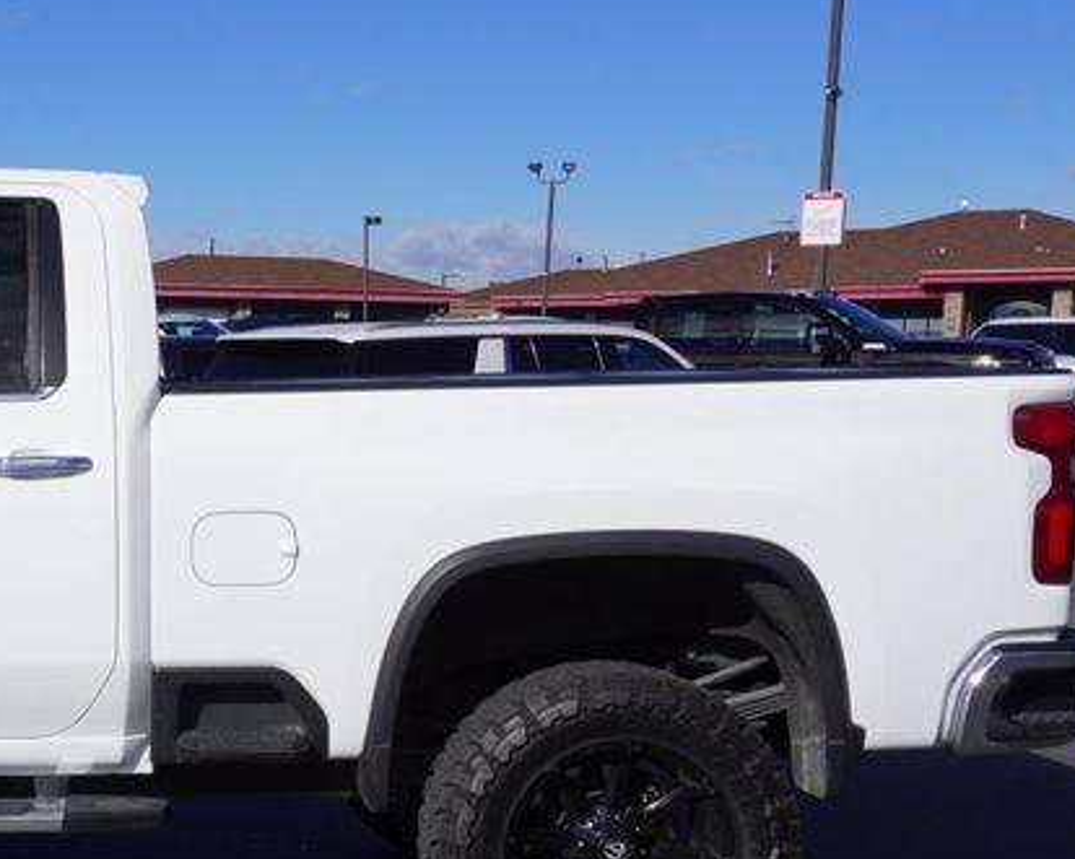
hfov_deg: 24.1
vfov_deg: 20.8
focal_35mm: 73
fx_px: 2327
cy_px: 638
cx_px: -138
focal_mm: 21
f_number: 10
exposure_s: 1/320
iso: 100
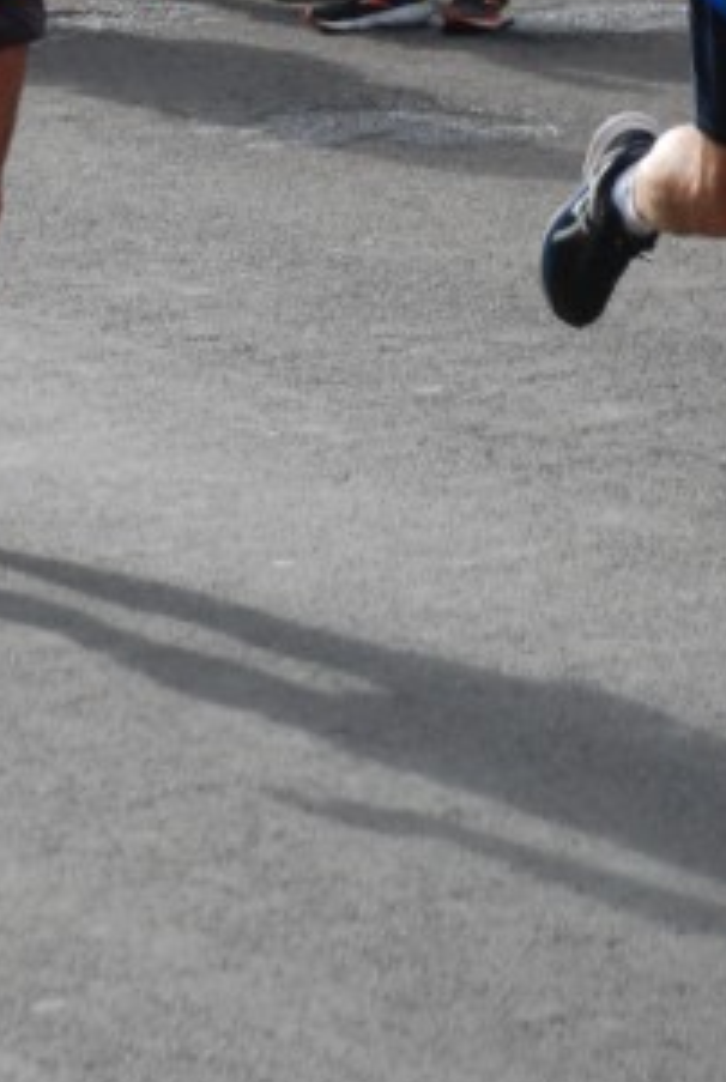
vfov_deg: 9.8
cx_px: 59
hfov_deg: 6.6
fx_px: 6293
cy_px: 58
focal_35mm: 209
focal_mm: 70
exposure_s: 1/1000
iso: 1000
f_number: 5.6
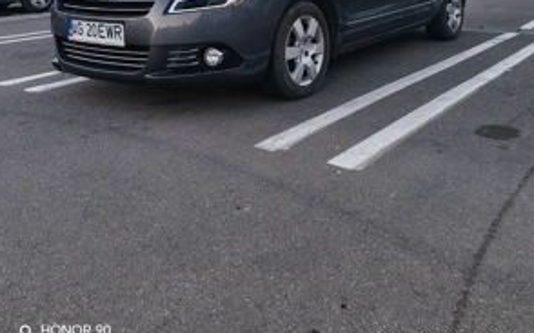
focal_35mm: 39
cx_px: 265
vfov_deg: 30.5
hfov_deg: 50.4
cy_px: 4
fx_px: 567
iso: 50
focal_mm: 6.12
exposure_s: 1/100
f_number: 1.9
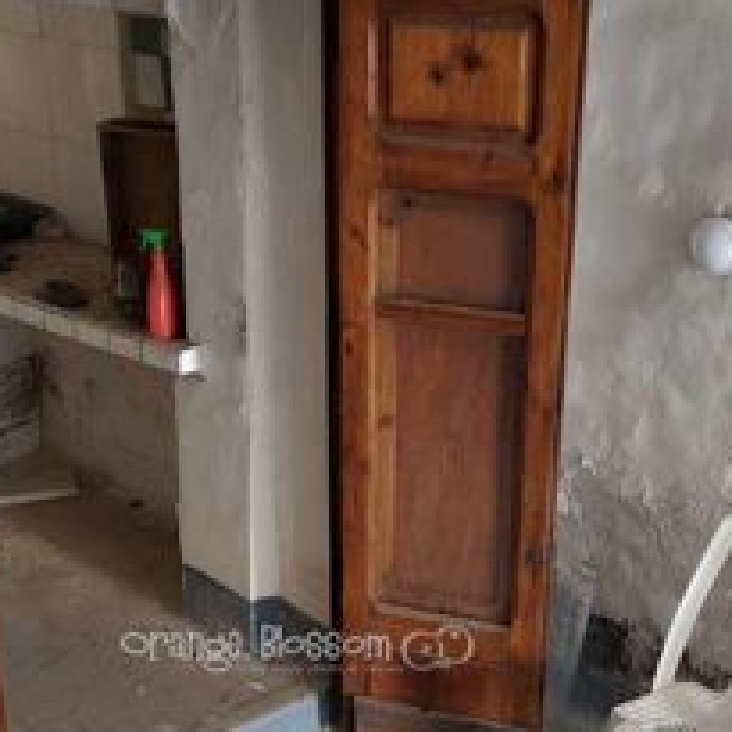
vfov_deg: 24.0
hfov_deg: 24.6
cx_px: 298
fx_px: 1675
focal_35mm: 70
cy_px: 646
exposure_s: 1/16.7
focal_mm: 6.3
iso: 2500
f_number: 1.7
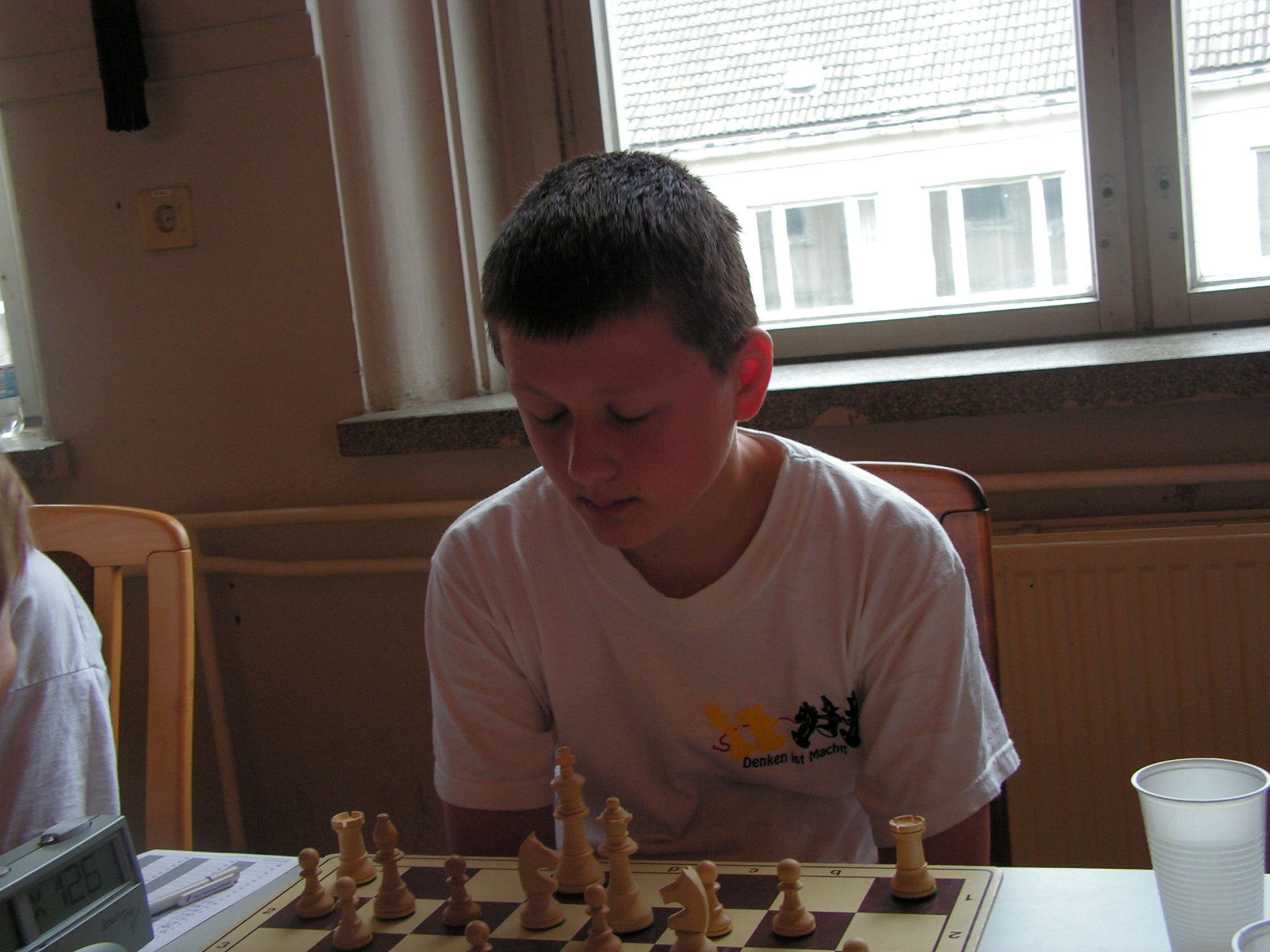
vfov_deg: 32.2
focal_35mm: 45
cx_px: 635
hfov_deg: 42.1
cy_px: 476
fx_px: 1651
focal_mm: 7.6
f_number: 3.2
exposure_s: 1/40
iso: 100
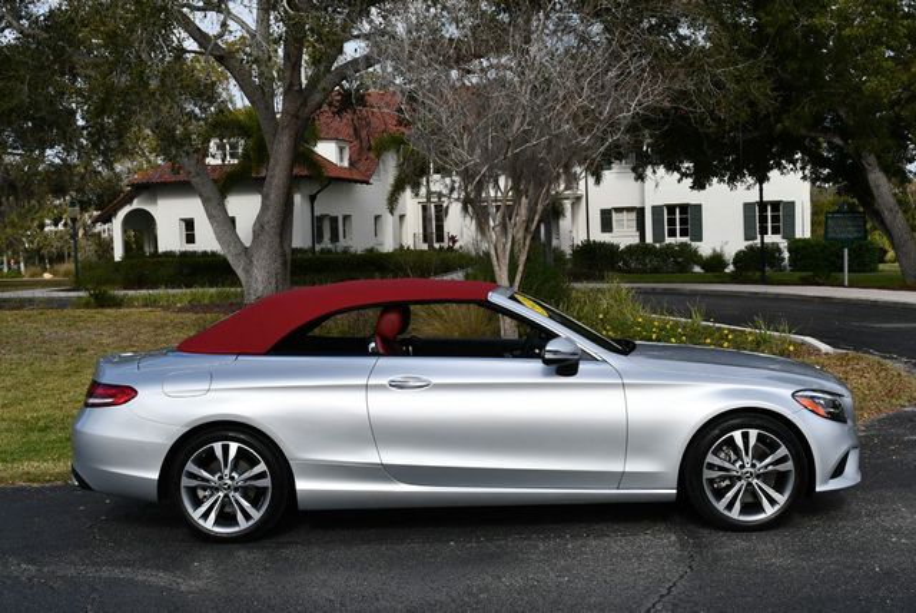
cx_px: 458
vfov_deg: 28.1
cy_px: 306
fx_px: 1222
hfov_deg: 41.1
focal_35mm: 48
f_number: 9
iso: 100
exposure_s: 1/320
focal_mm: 24
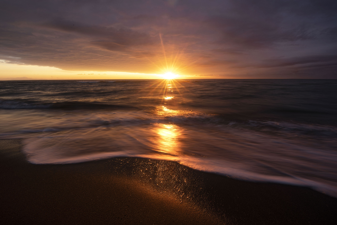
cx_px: 168
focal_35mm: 15
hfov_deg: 100.4
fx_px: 140
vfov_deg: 77.4
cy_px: 112
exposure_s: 1/1.67
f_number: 20
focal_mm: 15
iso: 31
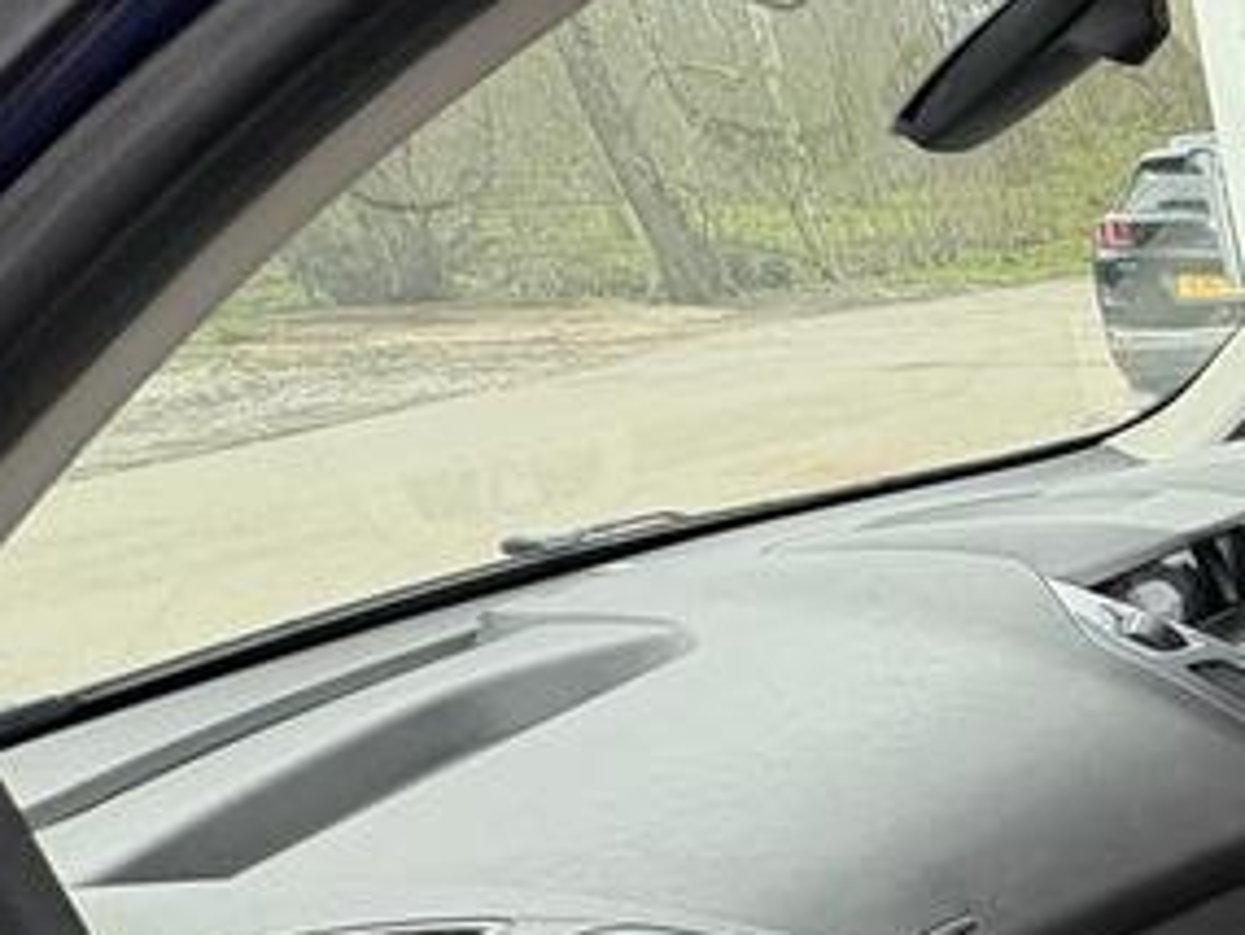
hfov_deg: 27.0
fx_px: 1583
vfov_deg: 31.8
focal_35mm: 44
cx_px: 1944
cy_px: 786
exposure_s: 1/136
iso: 125
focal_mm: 2.22
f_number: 2.2
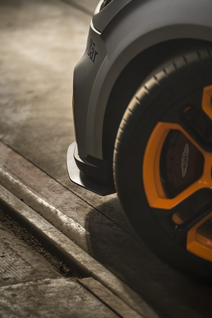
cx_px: 106
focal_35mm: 200
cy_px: 159
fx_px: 1766
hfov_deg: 6.9
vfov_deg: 10.3
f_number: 3.2
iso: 100
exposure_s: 1/400
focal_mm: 200
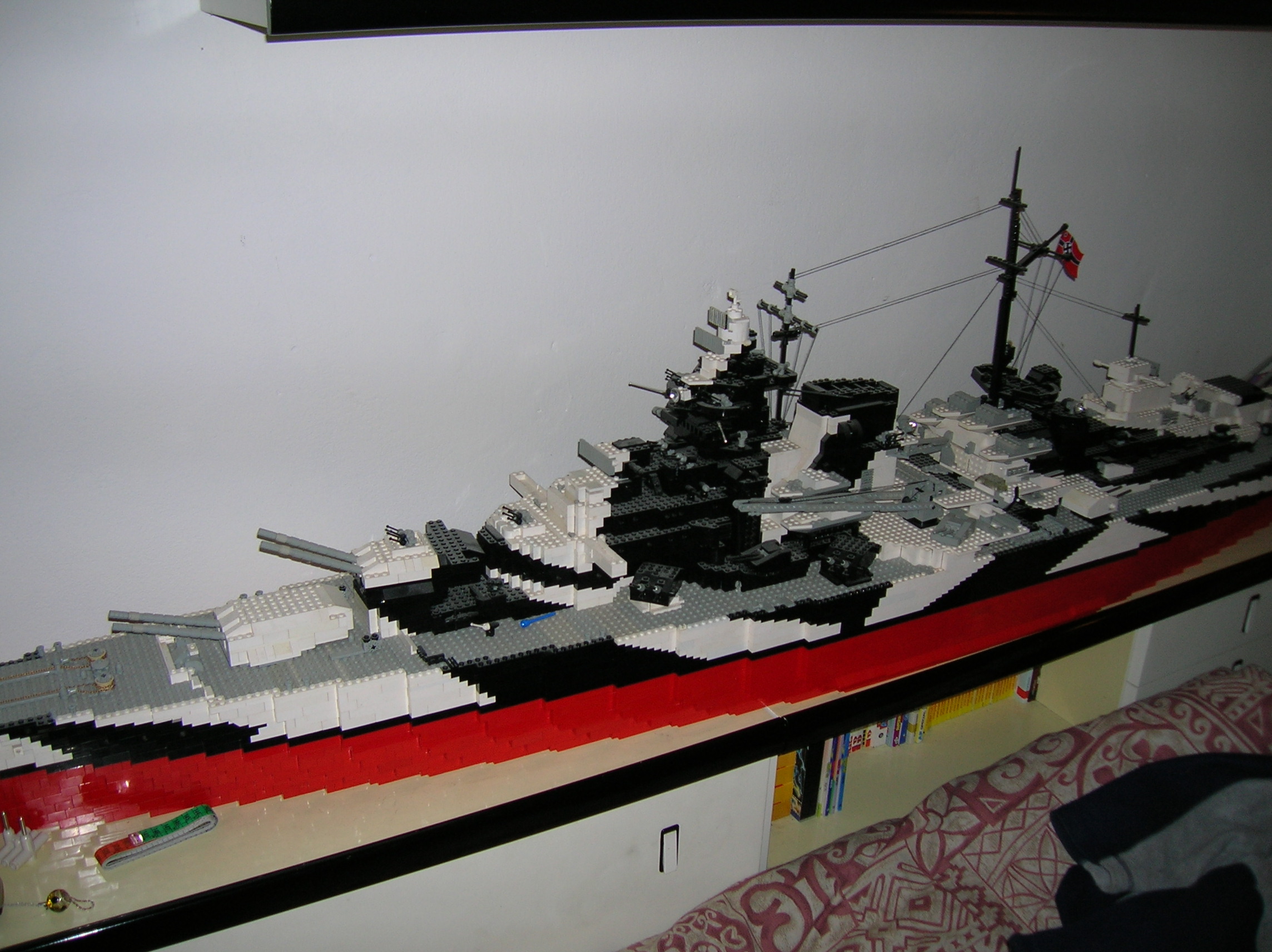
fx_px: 1248
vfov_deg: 41.7
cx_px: 636
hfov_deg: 54.0
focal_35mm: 34
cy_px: 476
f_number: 2.9
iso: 50
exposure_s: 1/60.1
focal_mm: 5.7
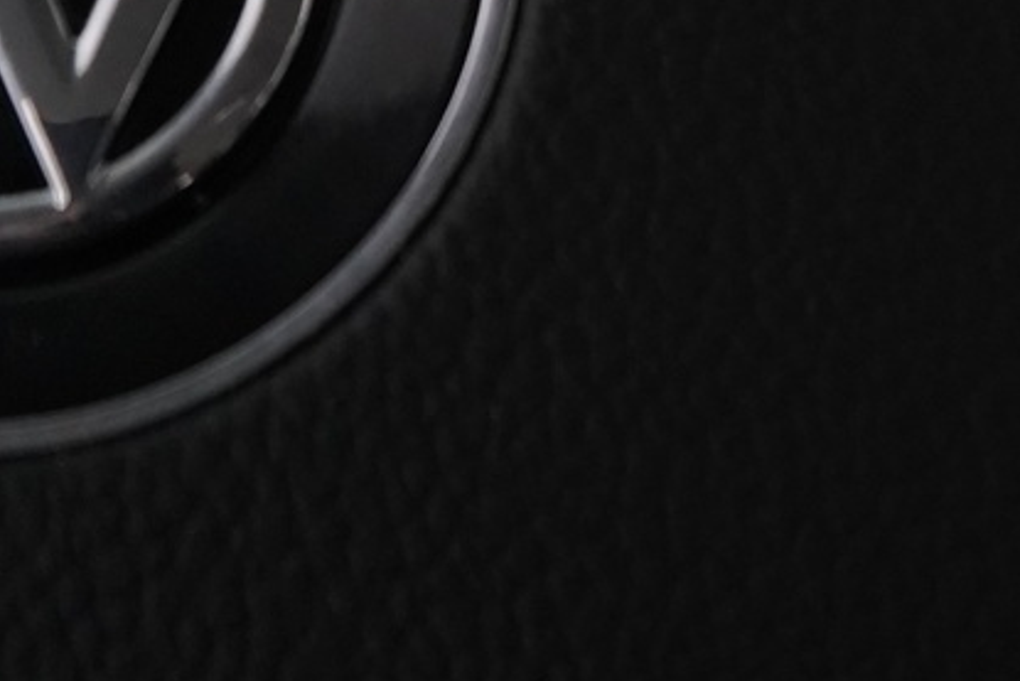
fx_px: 7737
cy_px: -204
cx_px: 1949
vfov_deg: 5.0
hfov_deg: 7.3
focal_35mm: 273
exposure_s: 1/60
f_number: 5.6
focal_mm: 70
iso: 4000
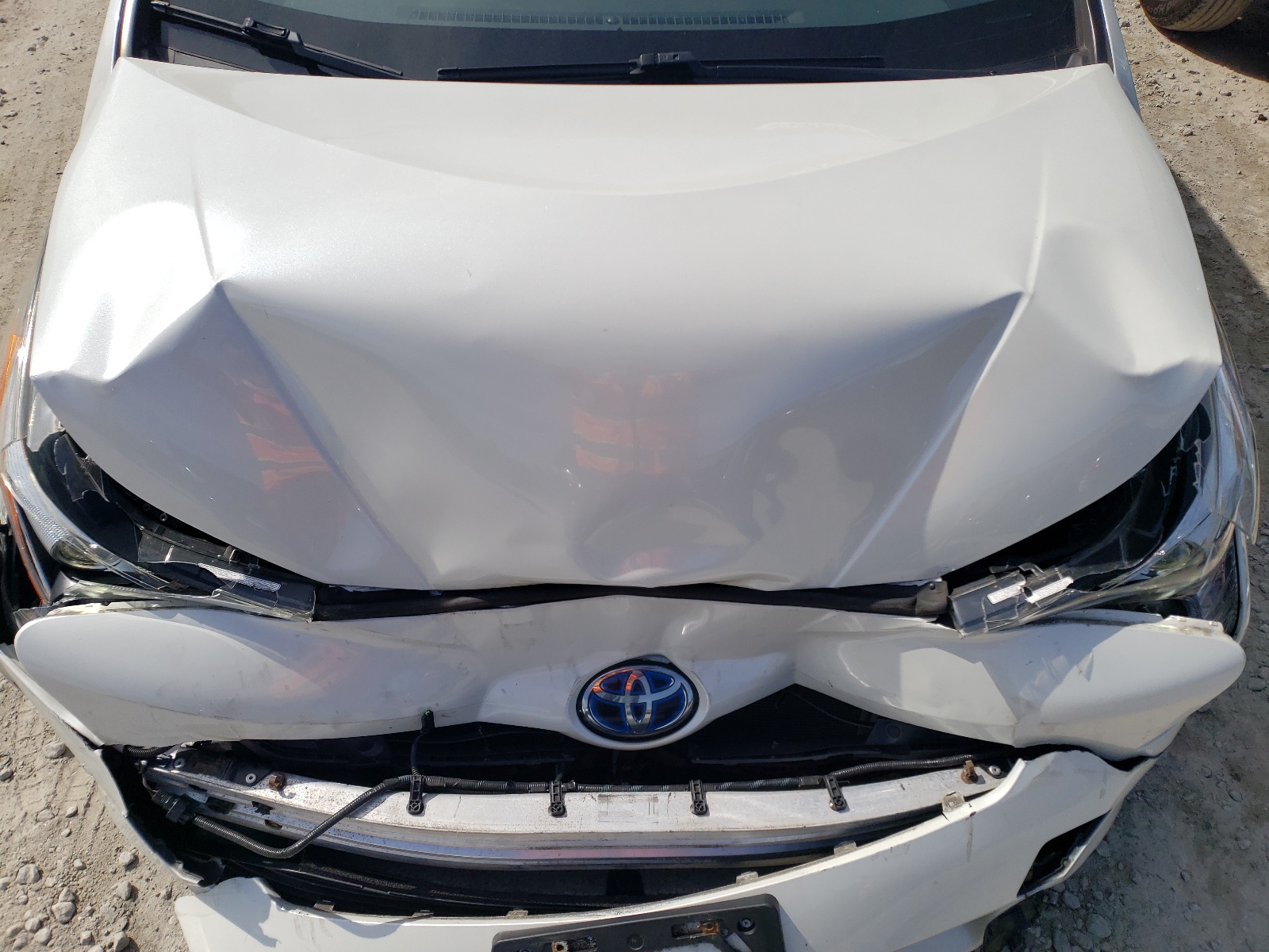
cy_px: 476
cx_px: 634
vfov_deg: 53.1
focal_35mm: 26
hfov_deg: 67.3
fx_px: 953
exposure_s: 1/5000
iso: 50
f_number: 1.5
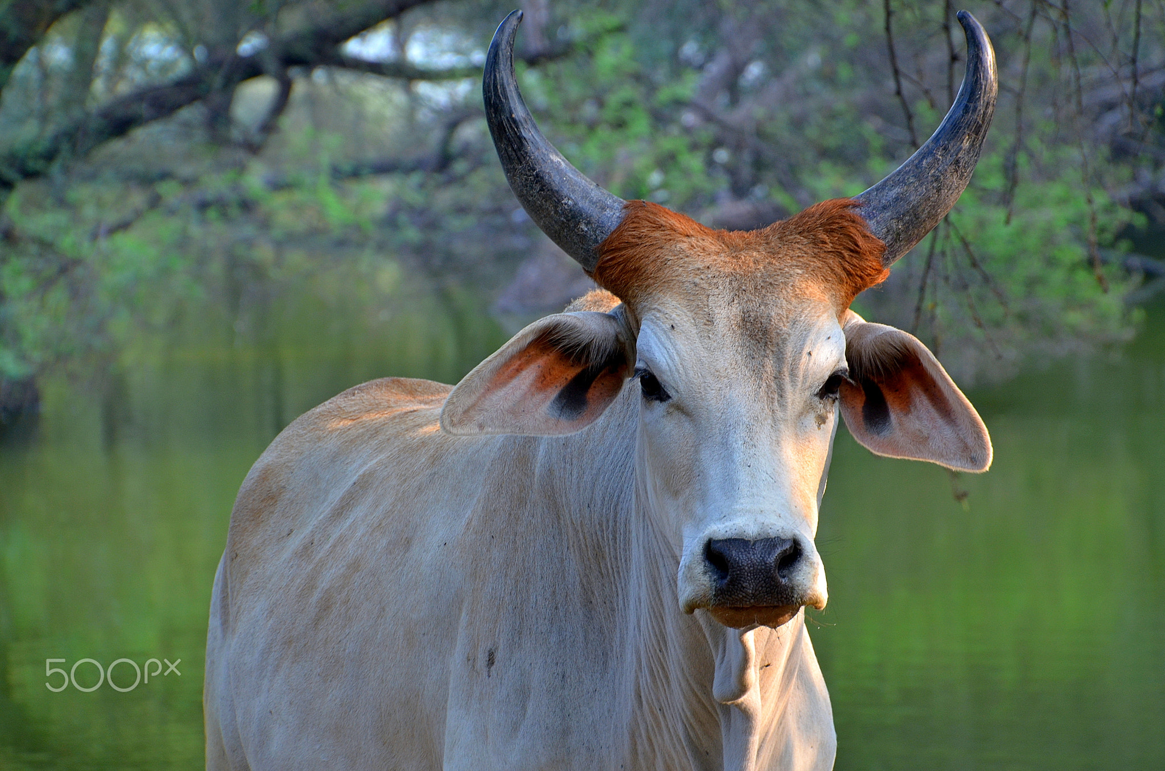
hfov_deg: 8.9
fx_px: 7508
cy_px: 386
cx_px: 582
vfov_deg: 5.9
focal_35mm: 232
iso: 250
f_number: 9
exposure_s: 1/60
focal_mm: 155
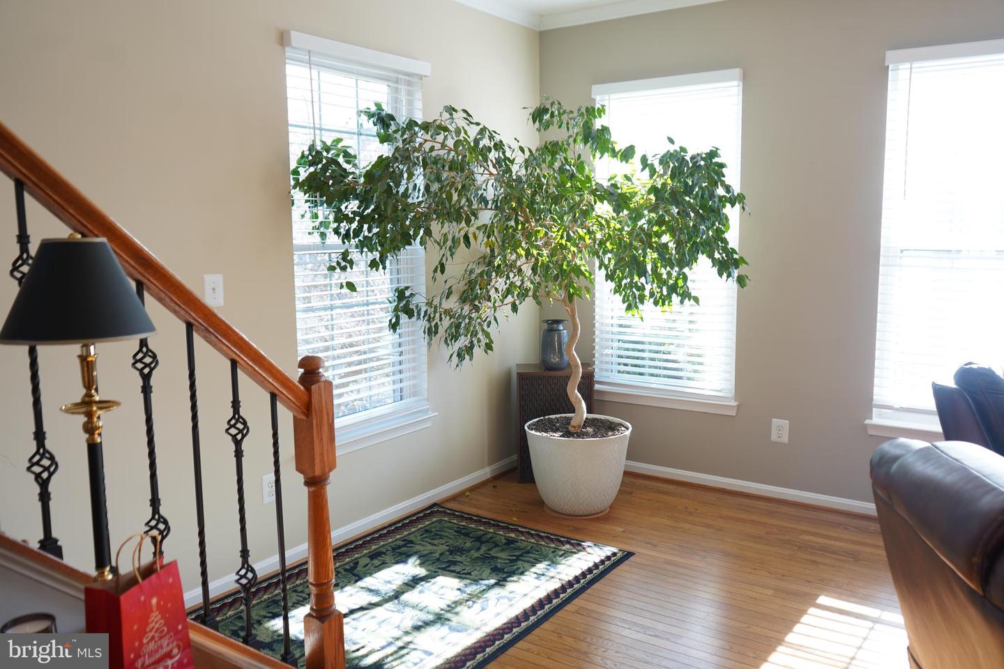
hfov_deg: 65.5
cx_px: 502
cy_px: 334
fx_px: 781
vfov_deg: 46.4
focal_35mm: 28
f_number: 3.5
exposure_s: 1/30
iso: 160
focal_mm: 28
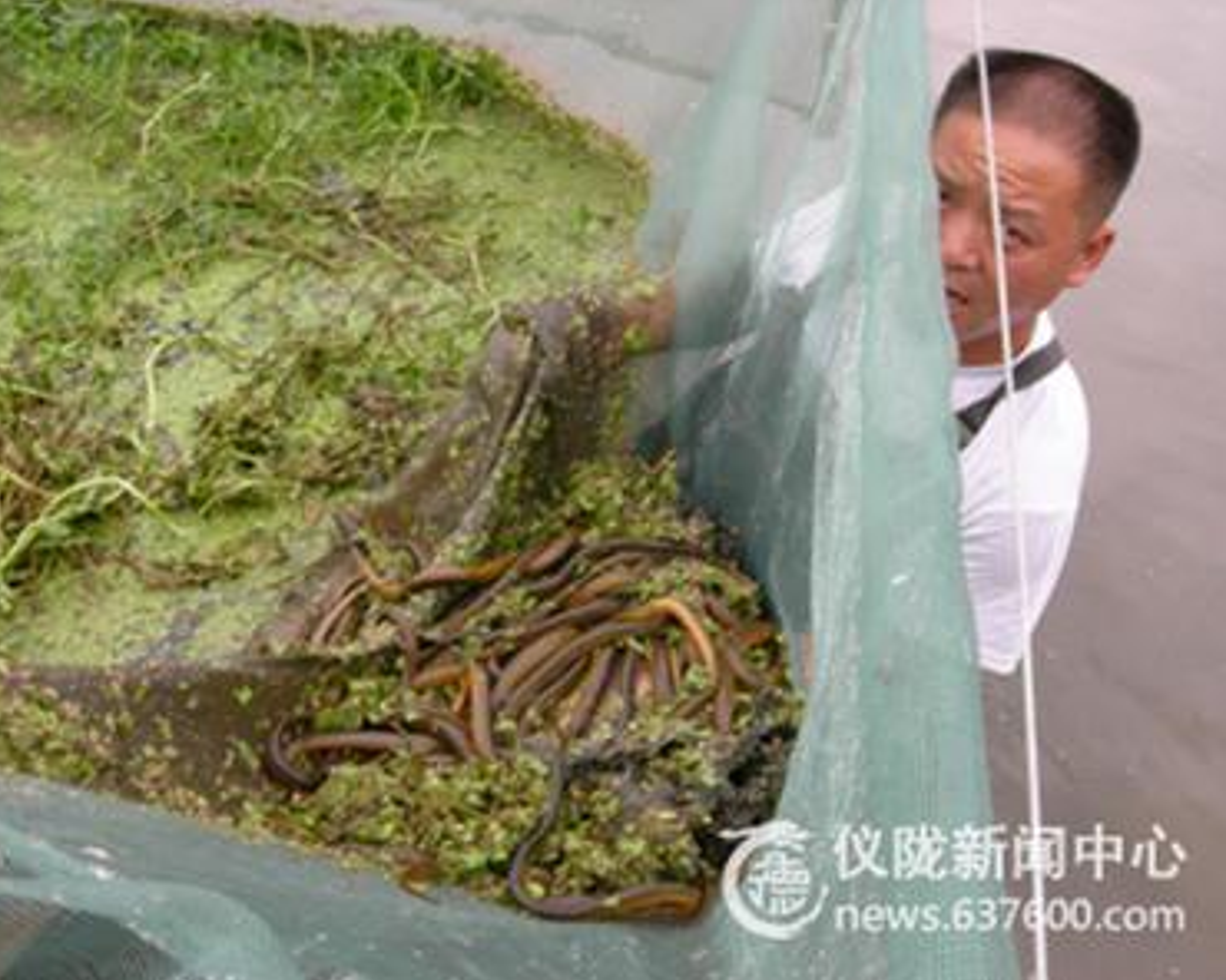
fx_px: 1379
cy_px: 493
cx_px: 596
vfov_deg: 39.2
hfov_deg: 47.9
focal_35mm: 38
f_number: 4.3
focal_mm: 7.5
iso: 64
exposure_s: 1/88.4
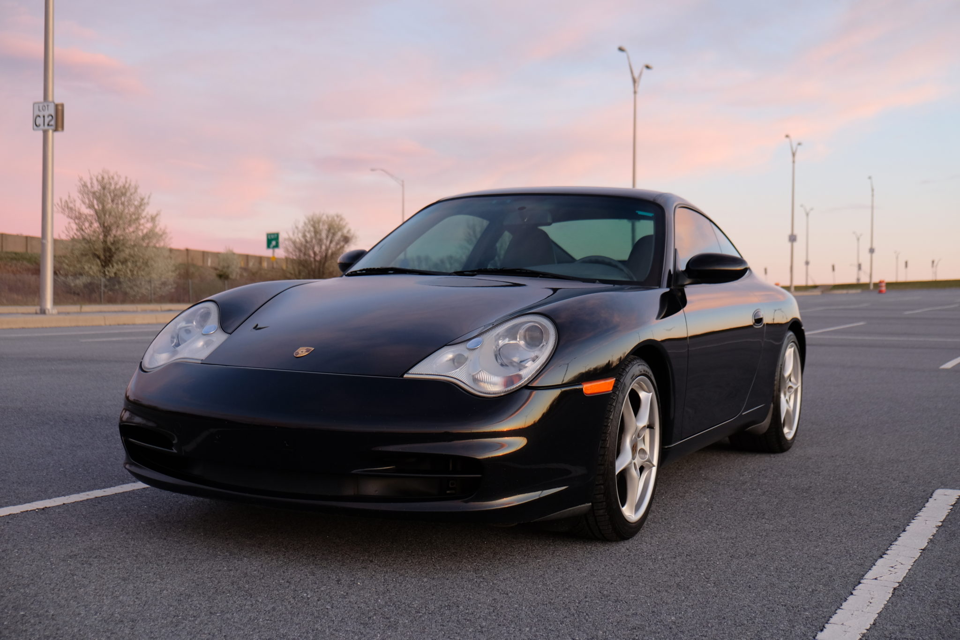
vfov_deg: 31.2
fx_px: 1146
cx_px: 480
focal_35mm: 43
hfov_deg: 45.4
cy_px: 320
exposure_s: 1/125
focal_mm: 28.9
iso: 400
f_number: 3.2
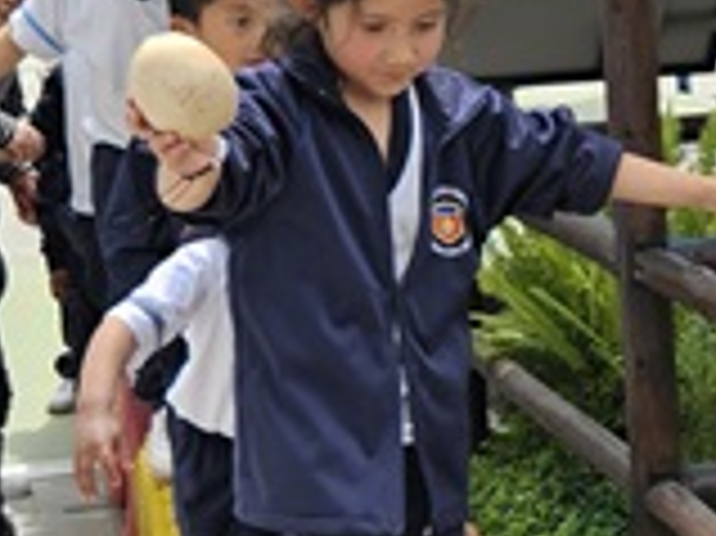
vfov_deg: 12.7
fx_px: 2398
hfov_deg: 16.1
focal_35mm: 116
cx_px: 928
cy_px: 387
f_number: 1.8
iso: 25
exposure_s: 1/989
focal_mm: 5.4
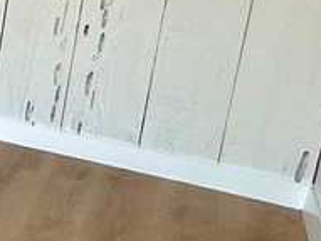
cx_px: -460
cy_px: 5
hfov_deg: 14.8
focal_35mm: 75
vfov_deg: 19.1
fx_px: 695
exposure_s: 1/131
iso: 50
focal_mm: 2.22
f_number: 2.2
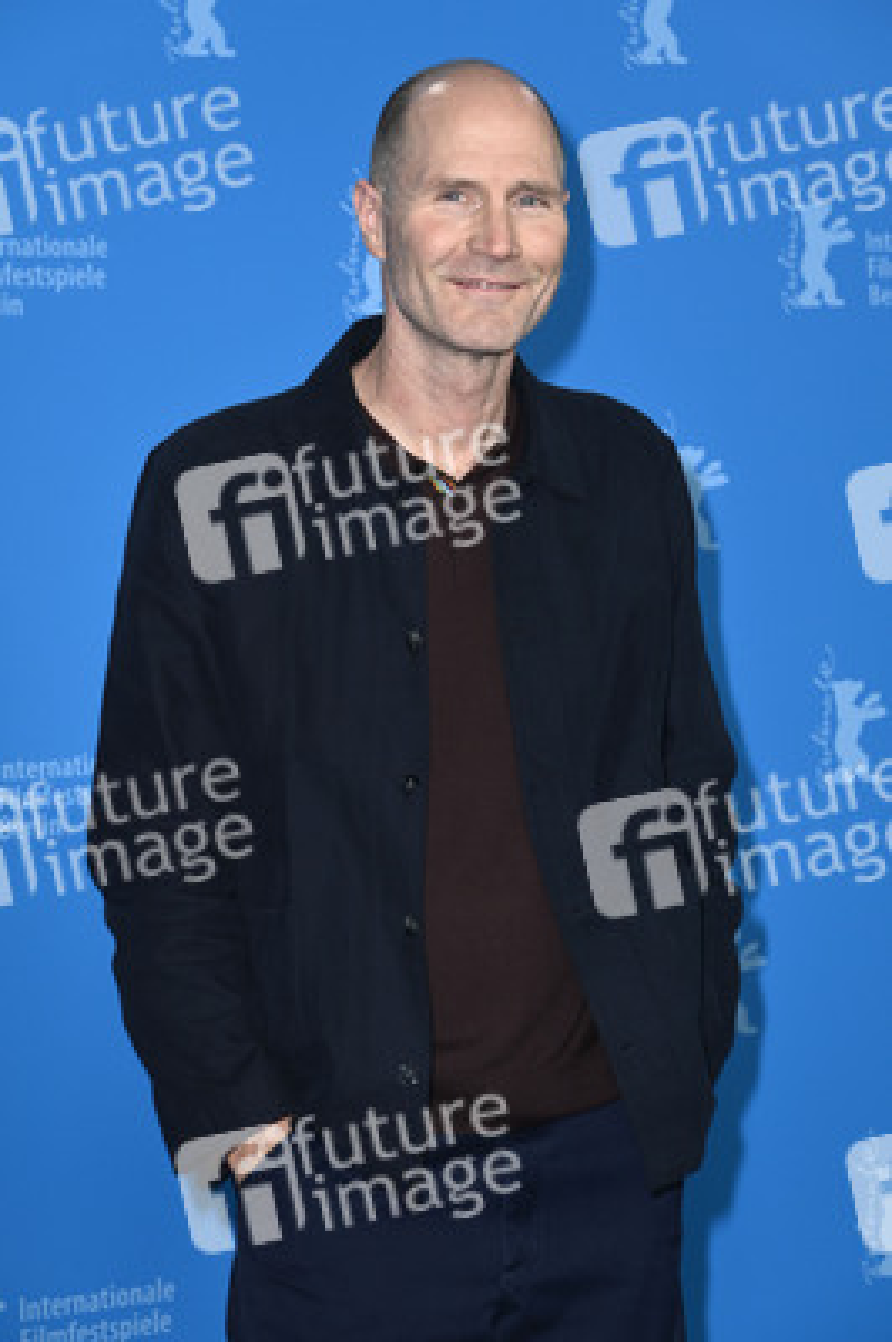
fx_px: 3723
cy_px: 671
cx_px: 446
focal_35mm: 100
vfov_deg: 20.4
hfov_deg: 13.7
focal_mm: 100
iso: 800
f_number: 5.6
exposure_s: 1/250
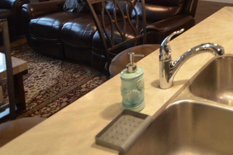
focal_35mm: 38
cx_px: 240
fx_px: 245
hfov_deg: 42.7
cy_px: -40
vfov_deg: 29.1
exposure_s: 1/60
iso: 560
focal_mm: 10
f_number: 4
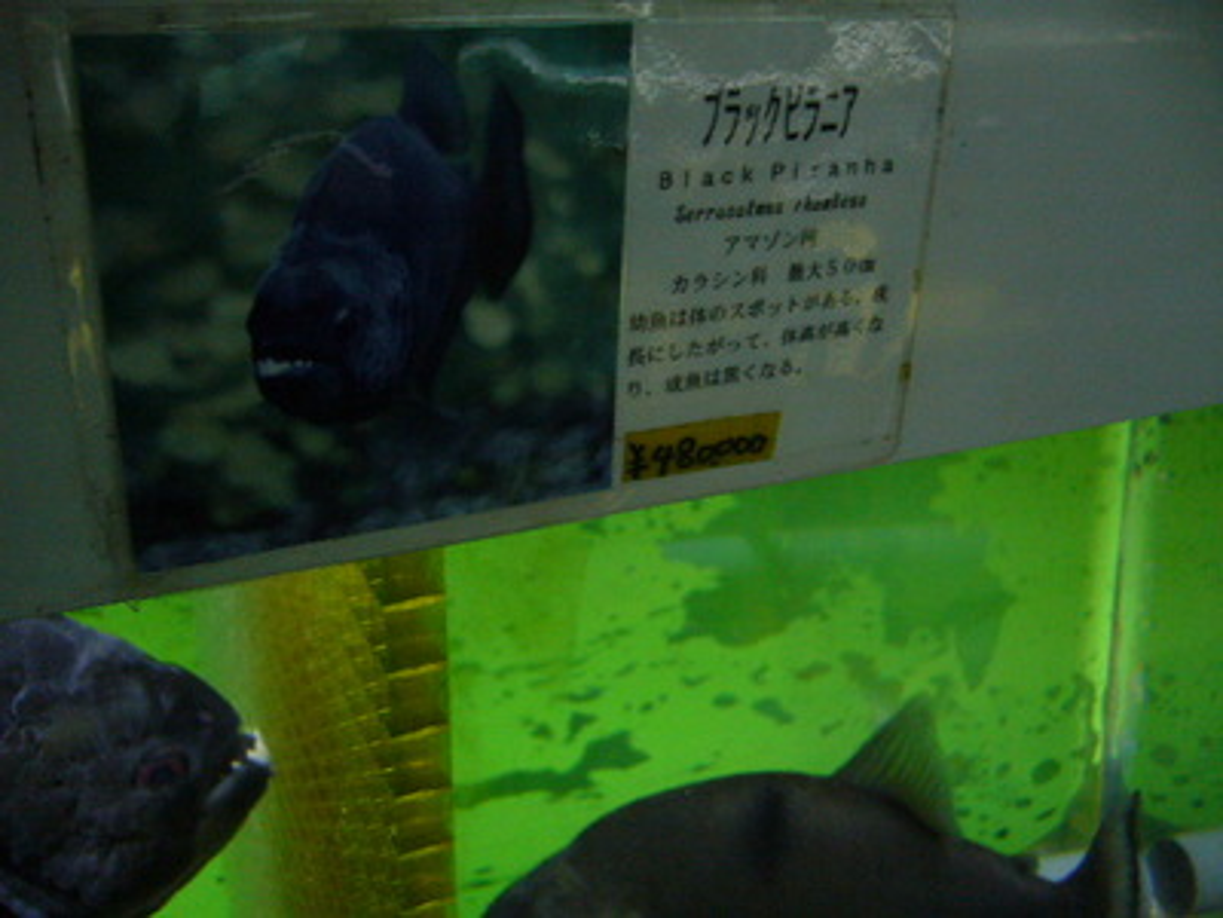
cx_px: 612
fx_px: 1237
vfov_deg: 40.7
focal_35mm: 35
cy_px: 459
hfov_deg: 52.6
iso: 200
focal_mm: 5.8
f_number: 2.8
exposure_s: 1/8
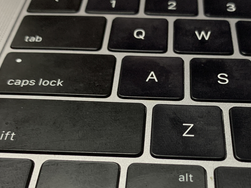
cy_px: 144
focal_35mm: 49
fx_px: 355
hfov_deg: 38.6
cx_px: 158
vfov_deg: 29.2
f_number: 1.8
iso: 250
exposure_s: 1/60
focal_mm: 4.25
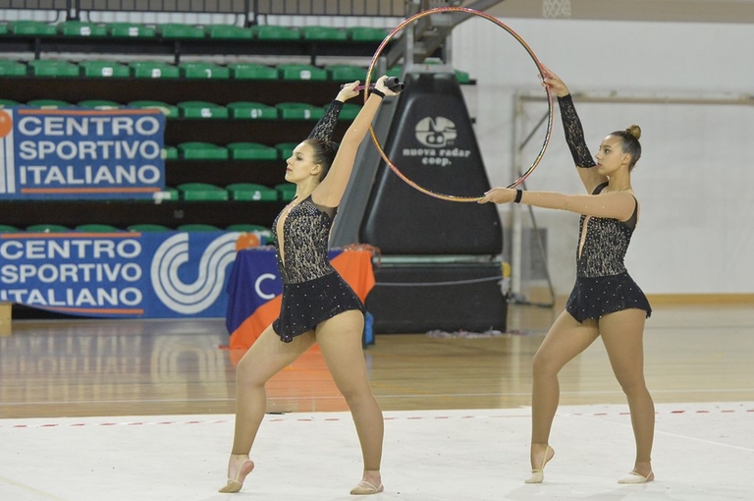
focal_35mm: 165
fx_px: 3451
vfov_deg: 8.3
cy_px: 260
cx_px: 408
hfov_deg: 12.5
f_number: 4.5
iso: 6400
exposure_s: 1/500
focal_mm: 150
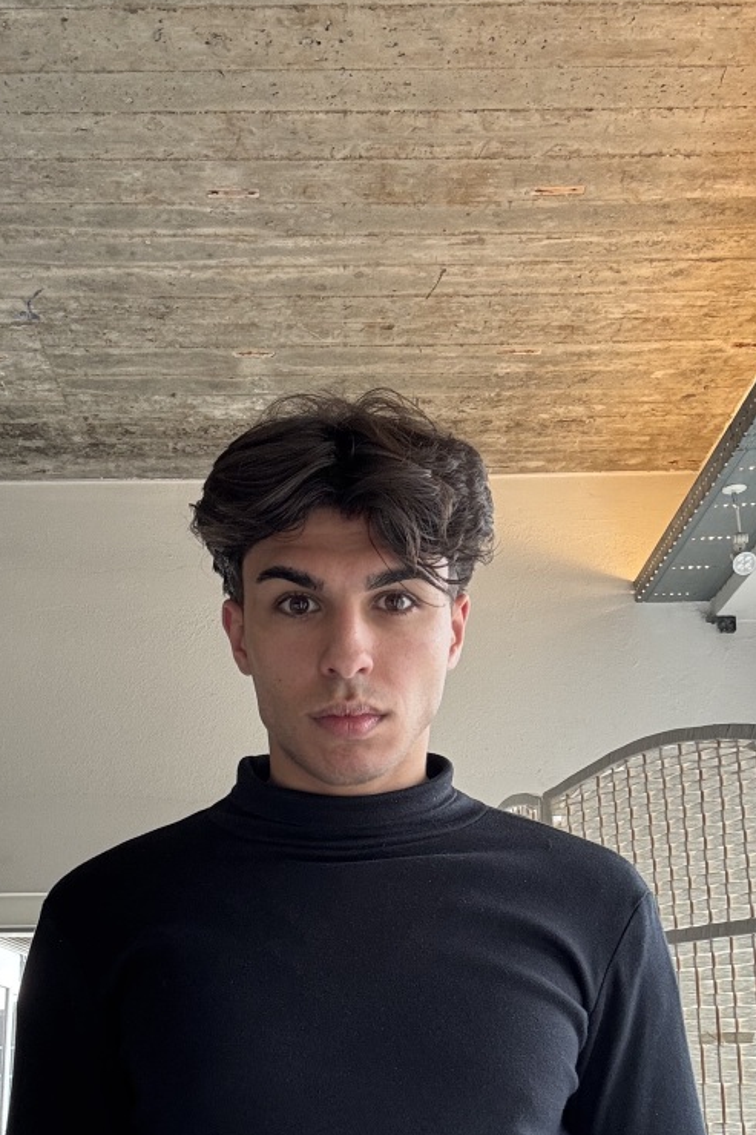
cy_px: 774
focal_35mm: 45
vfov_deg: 42.9
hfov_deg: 29.8
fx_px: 1418
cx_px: 333
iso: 80
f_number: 1.9
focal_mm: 2.69
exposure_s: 1/81
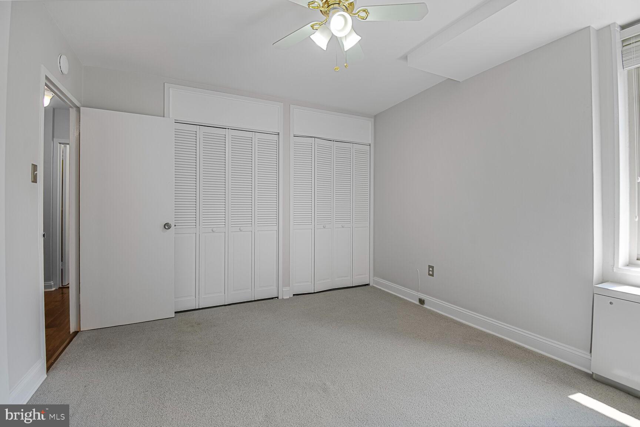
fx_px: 267
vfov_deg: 77.3
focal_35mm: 15
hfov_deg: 100.4
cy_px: 214
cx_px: 320
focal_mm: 10
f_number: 8
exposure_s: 1/10
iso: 200
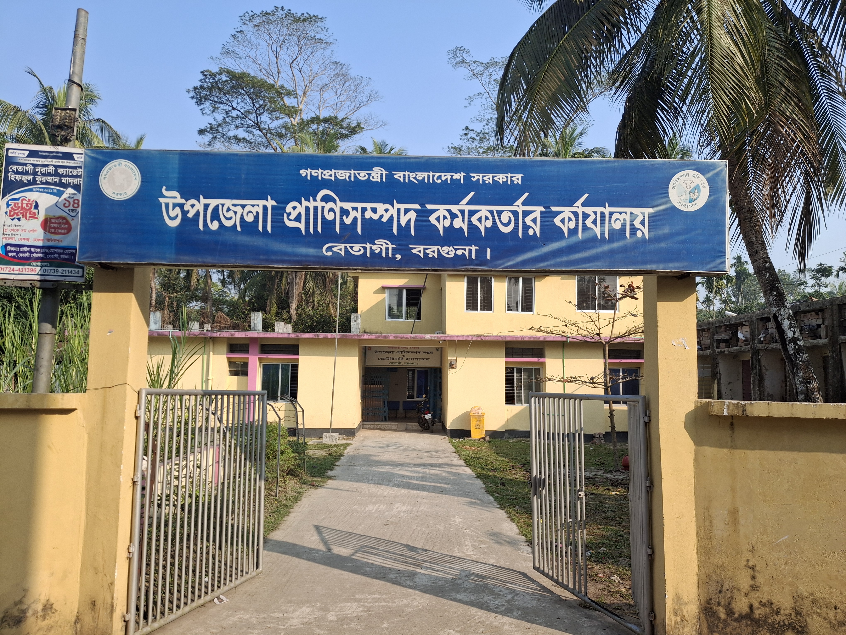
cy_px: 318
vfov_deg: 54.9
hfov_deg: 69.4
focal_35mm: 25
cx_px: 423
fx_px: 611
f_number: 1.8
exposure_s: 1/1006
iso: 32
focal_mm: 4.69
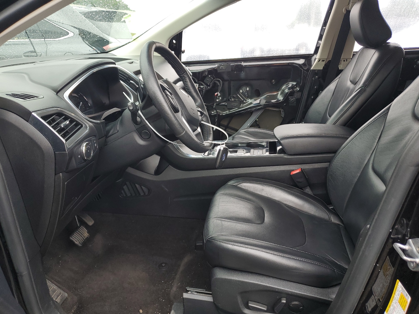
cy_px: 157
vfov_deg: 53.1
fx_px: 315
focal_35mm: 26
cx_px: 210
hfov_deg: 67.3
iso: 51
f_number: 1.5
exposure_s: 1/120
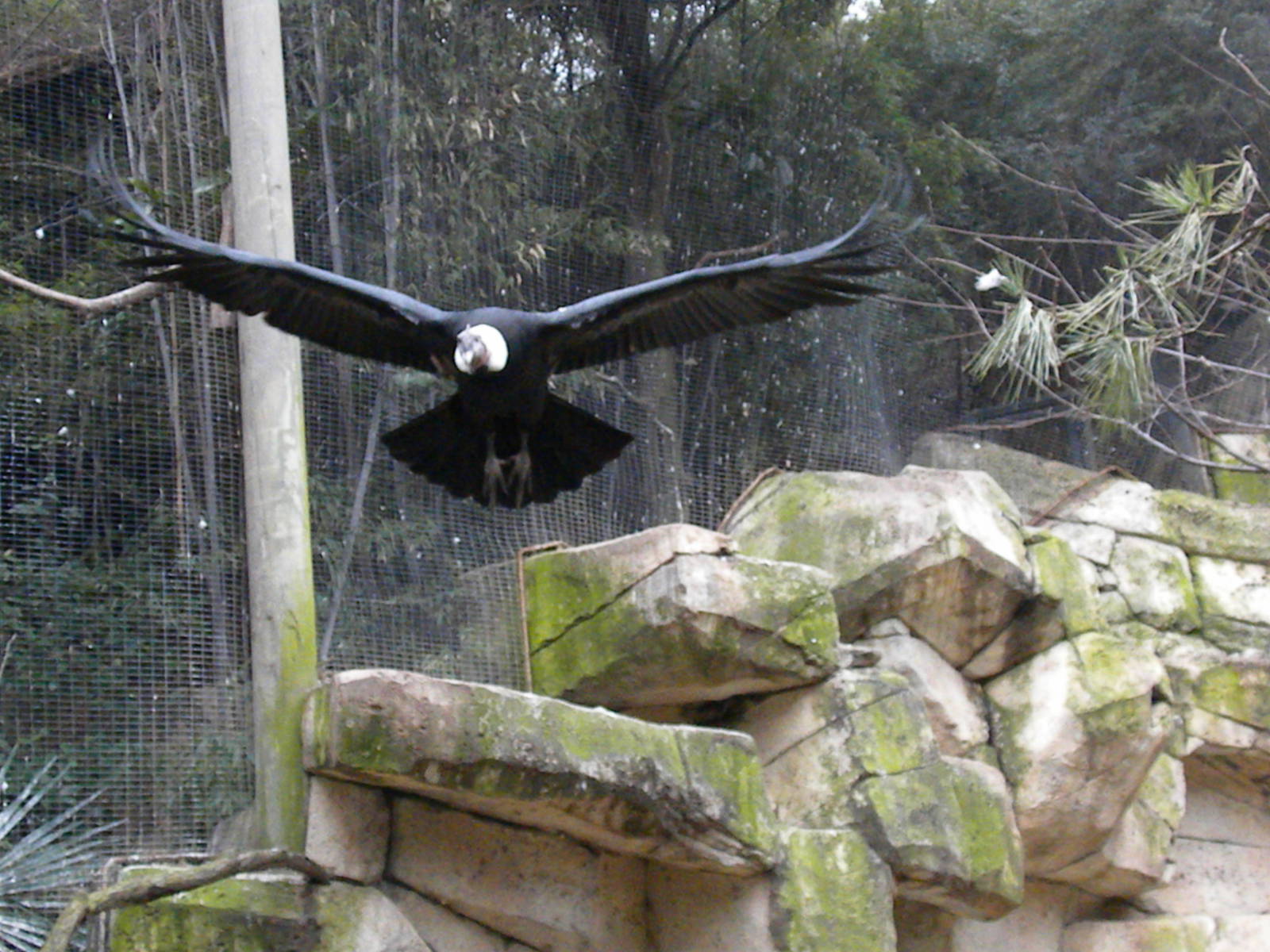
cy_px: 476
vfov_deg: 24.4
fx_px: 2201
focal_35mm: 60
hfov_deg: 32.2
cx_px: 635
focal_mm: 10.7
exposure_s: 1/253
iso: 1372
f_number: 4.7
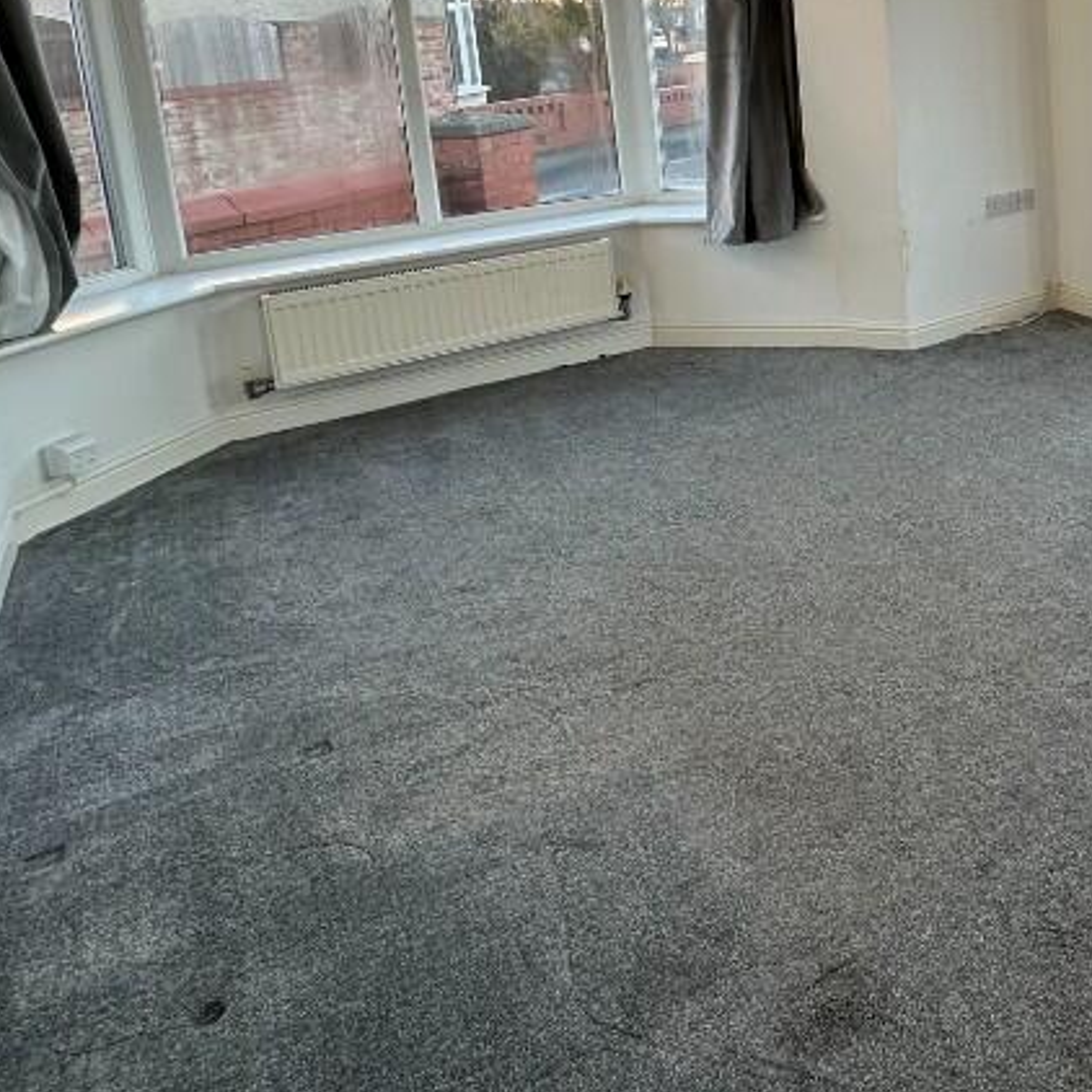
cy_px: 147
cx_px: 1188
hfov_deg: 42.9
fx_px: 1071
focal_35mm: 30
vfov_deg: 49.3
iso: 50
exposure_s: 1/99
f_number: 2.2
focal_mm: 2.22
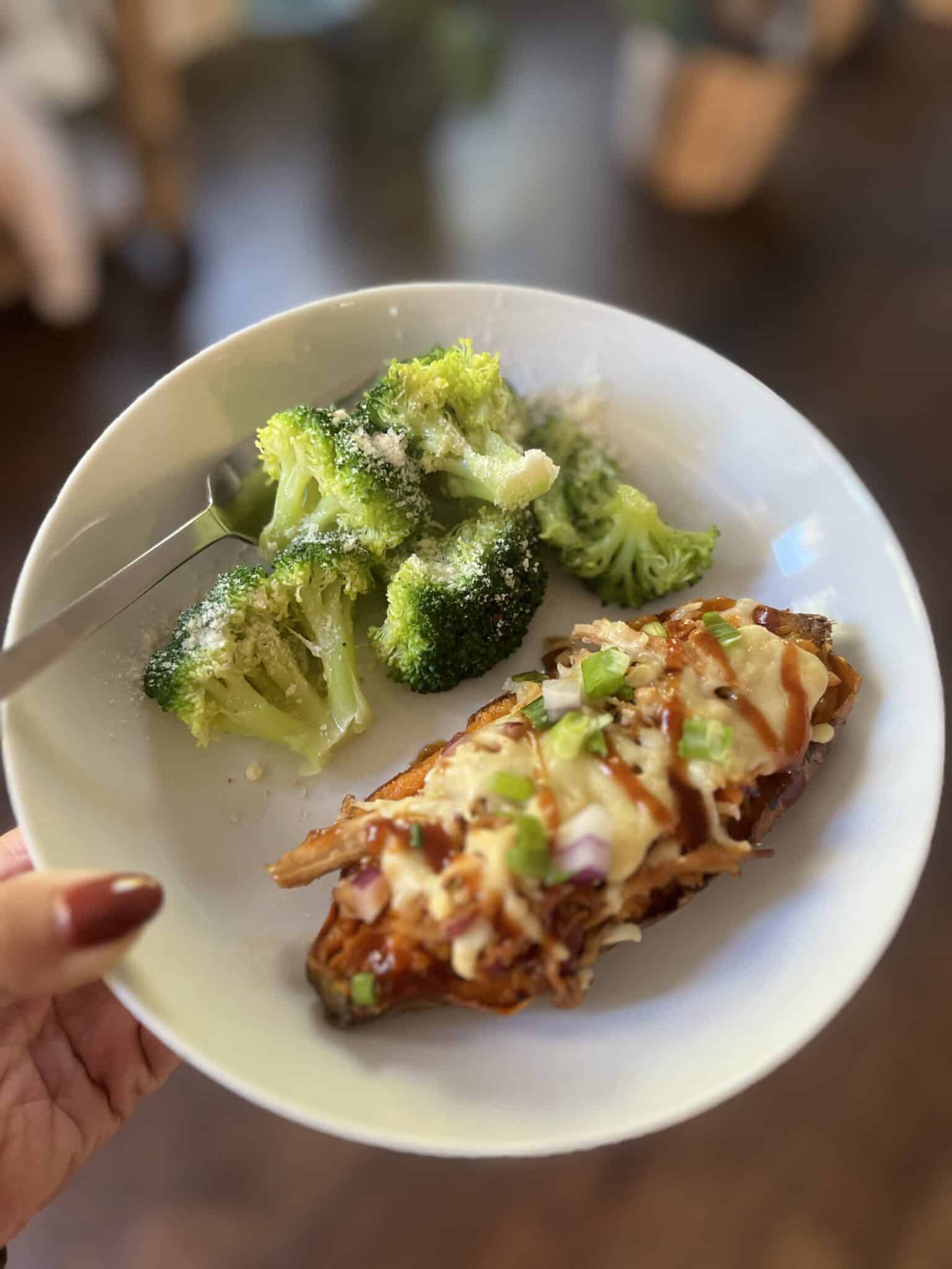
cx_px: 476
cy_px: 634
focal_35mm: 26
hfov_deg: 53.1
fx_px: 953
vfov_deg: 67.3
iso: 250
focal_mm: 5.7
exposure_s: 1/60
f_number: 1.5
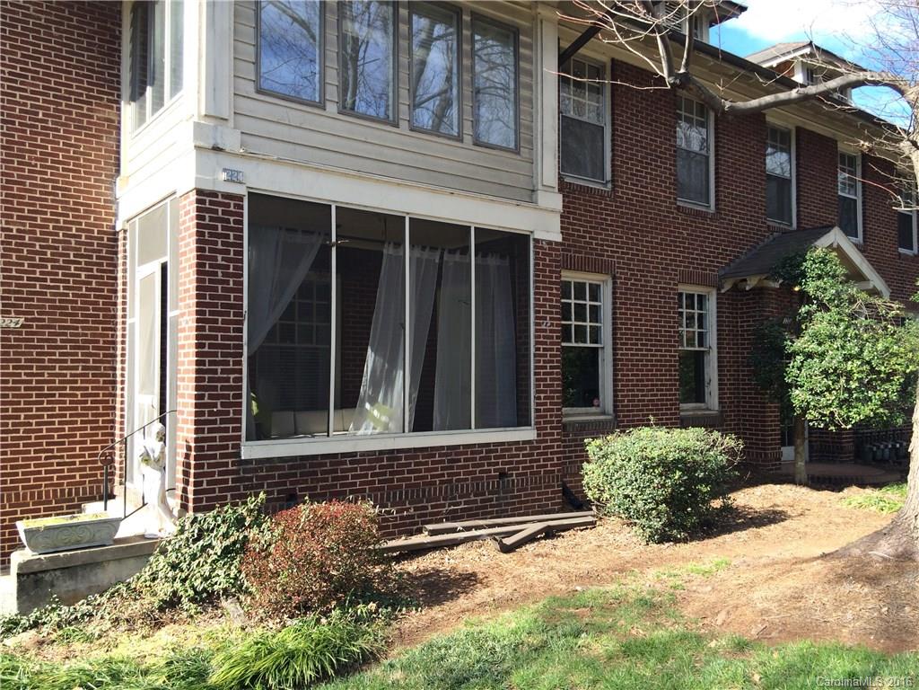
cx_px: 460
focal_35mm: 29
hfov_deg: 61.7
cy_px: 345
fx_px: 770
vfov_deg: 48.2
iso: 32
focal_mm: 4.15
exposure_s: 1/494
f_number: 2.2
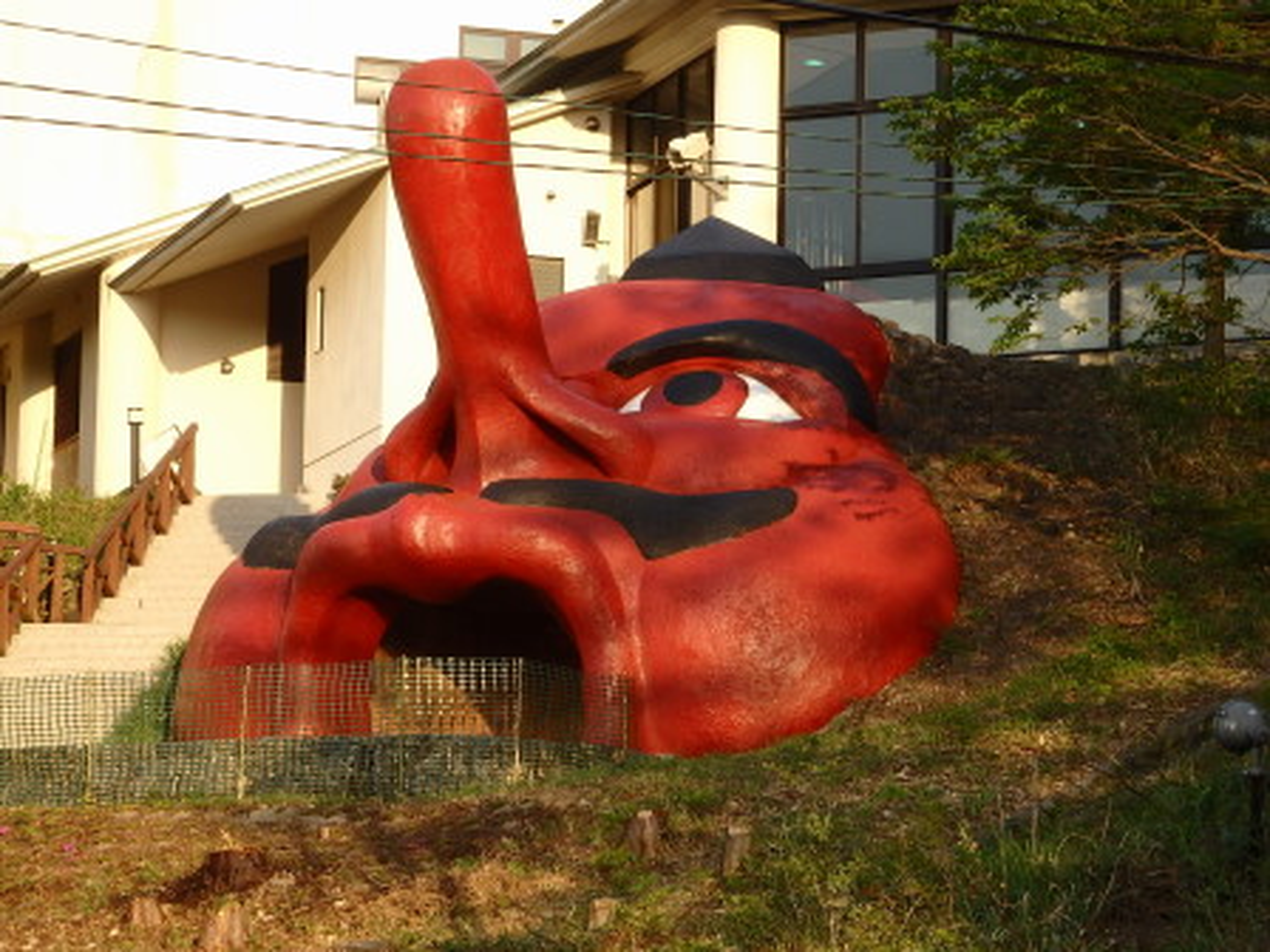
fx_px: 5650
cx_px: 635
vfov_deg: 9.6
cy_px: 476
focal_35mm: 154
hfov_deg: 12.8
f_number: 5.5
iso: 125
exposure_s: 1/160
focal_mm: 27.5
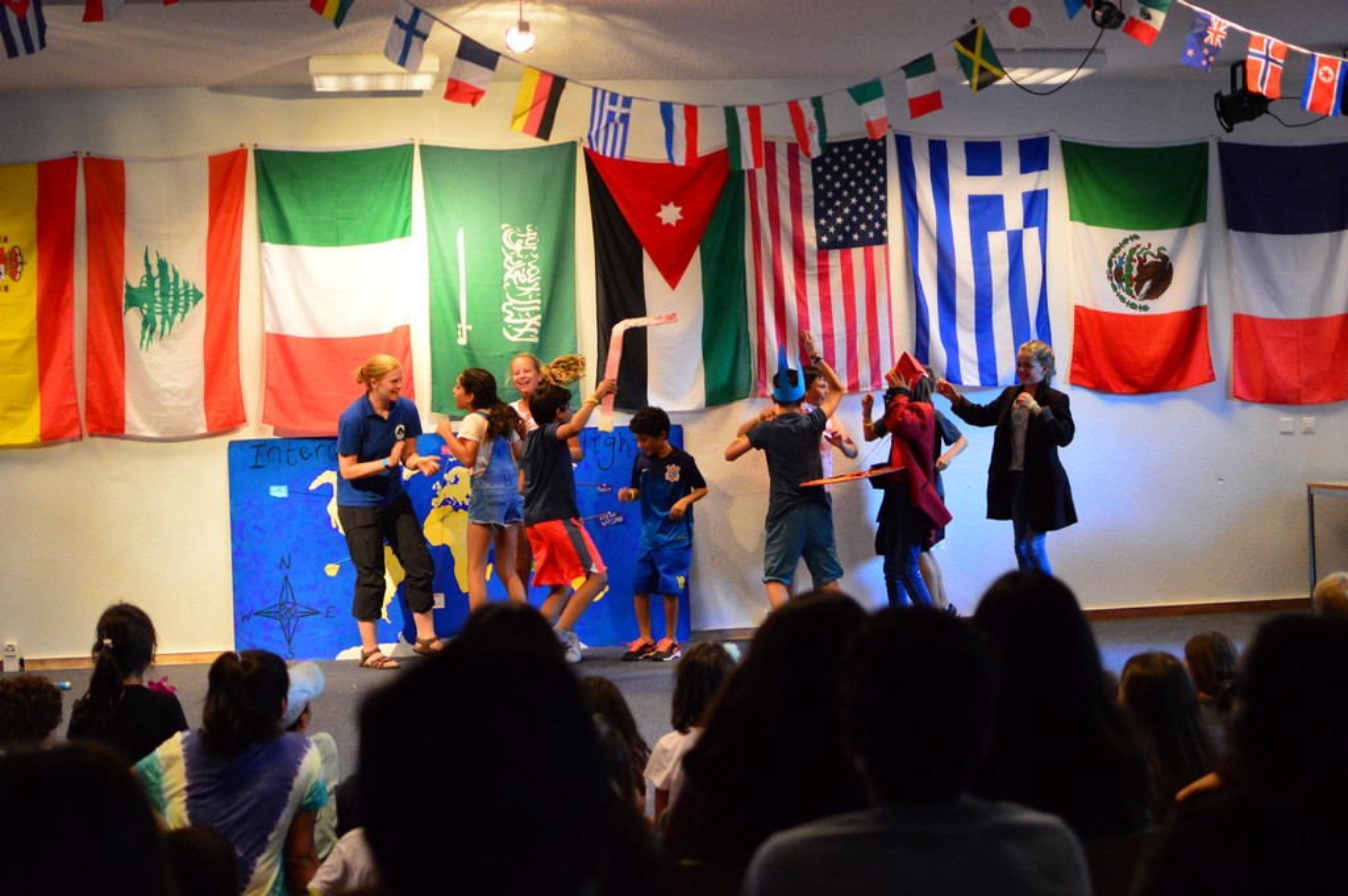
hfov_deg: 37.9
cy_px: 448
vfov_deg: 25.7
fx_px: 1964
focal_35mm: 52
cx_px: 674
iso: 3200
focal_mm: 35
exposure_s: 1/160
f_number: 1.8
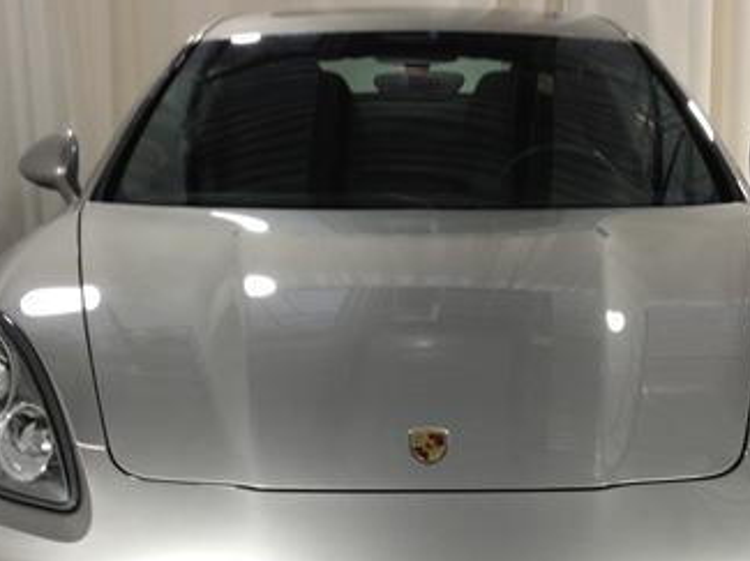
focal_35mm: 69
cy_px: 473
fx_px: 1493
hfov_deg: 28.2
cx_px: 427
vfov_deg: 20.9
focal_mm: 4.28
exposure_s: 1/20
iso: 80
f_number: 2.4
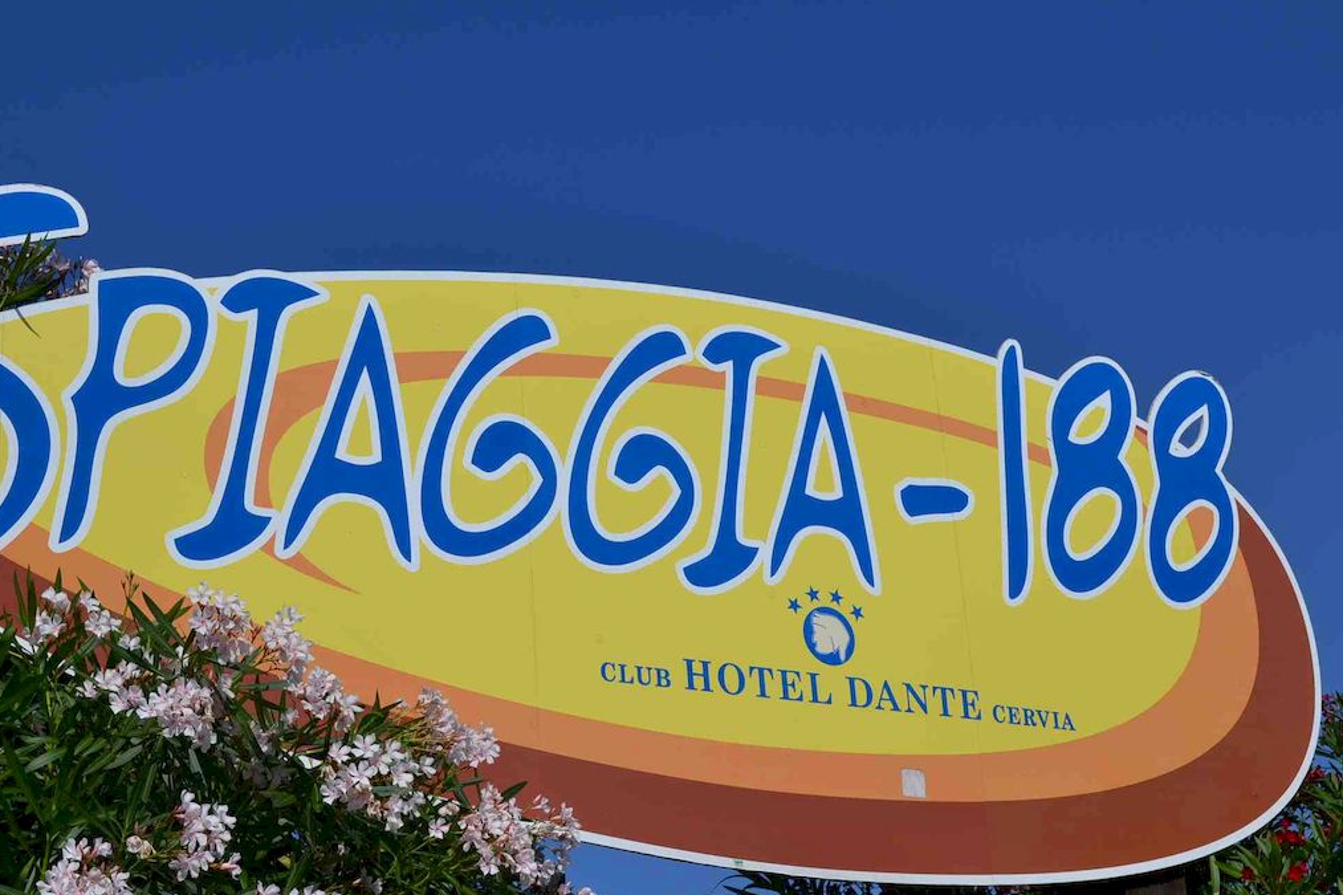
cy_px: 447
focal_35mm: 64
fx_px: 2387
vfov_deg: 21.2
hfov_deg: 31.4
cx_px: 589
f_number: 9
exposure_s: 1/320
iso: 100
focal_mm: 36
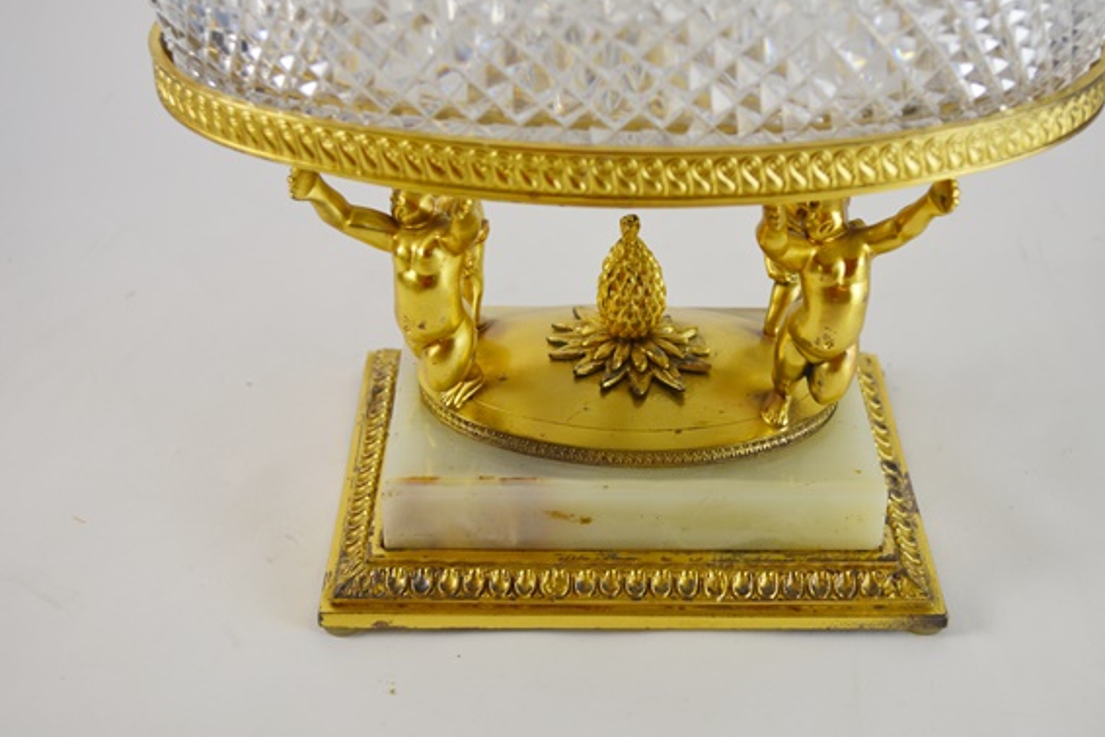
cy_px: 368
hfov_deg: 35.9
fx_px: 1704
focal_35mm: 56
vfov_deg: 24.4
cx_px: 565
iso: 200
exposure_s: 1/125
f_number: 5.6
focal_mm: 35
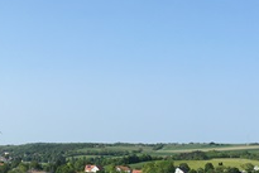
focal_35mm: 94
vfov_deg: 14.6
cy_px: 90
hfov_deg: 21.3
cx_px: 43
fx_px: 677
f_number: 2.2
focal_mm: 4.15
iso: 25
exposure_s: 1/1099
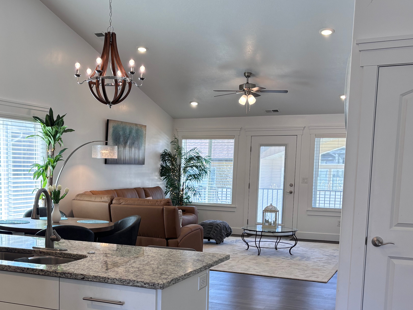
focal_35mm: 46
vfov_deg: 31.0
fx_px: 549
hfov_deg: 40.7
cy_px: 230
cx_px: 135
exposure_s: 1/120
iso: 50
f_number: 1.6
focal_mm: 5.96
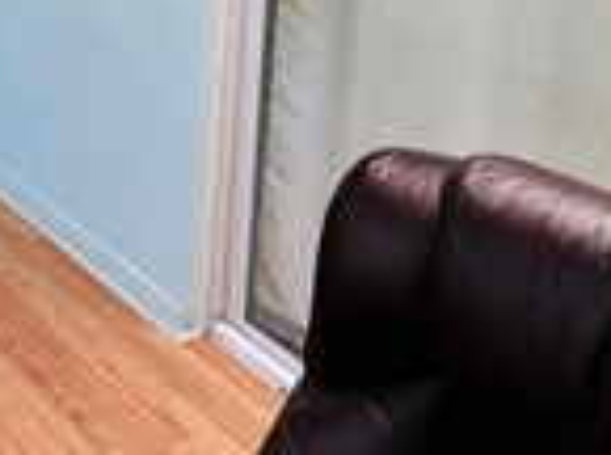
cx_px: -215
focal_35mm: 62
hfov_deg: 26.0
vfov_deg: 19.0
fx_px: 1092
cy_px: -320
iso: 50
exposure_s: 1/99
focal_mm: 2.22
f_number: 2.2
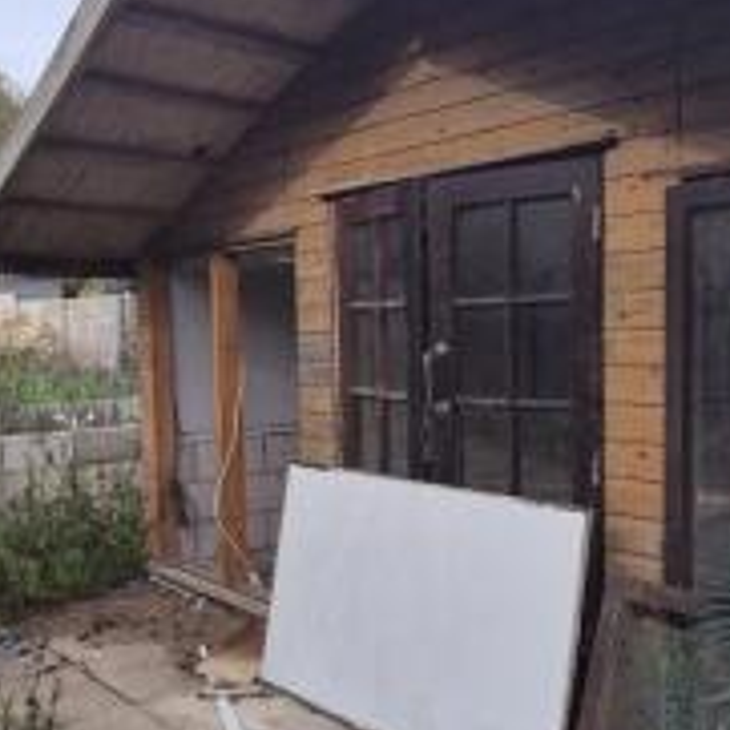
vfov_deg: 44.9
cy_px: 397
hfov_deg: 44.3
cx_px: 486
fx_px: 883
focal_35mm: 37
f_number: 2.2
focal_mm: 2.2
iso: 50
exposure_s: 1/992
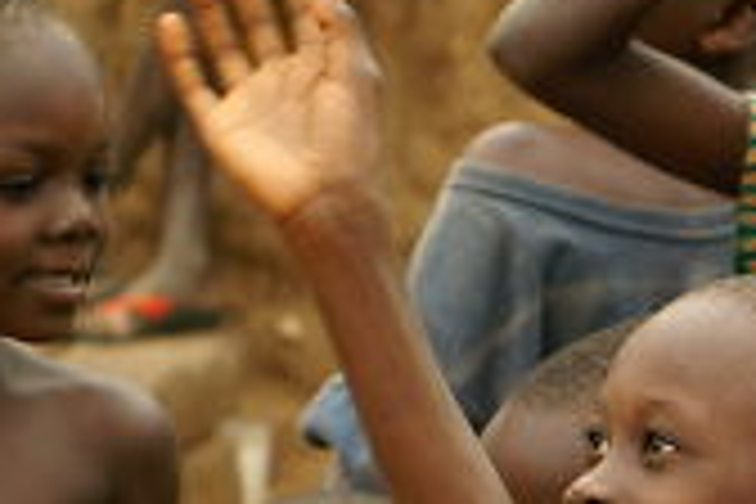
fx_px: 6551
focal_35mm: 312
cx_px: 1462
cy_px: 508
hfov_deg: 6.4
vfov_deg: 4.4
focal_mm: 50
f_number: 4.5
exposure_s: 1/100
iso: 200
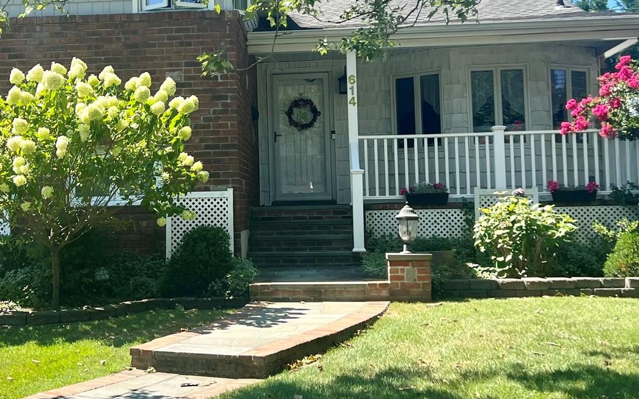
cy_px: 148
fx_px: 940
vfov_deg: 23.9
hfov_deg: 37.1
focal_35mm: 54
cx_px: 215
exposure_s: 1/1621
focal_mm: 5.7
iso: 50
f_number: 1.5
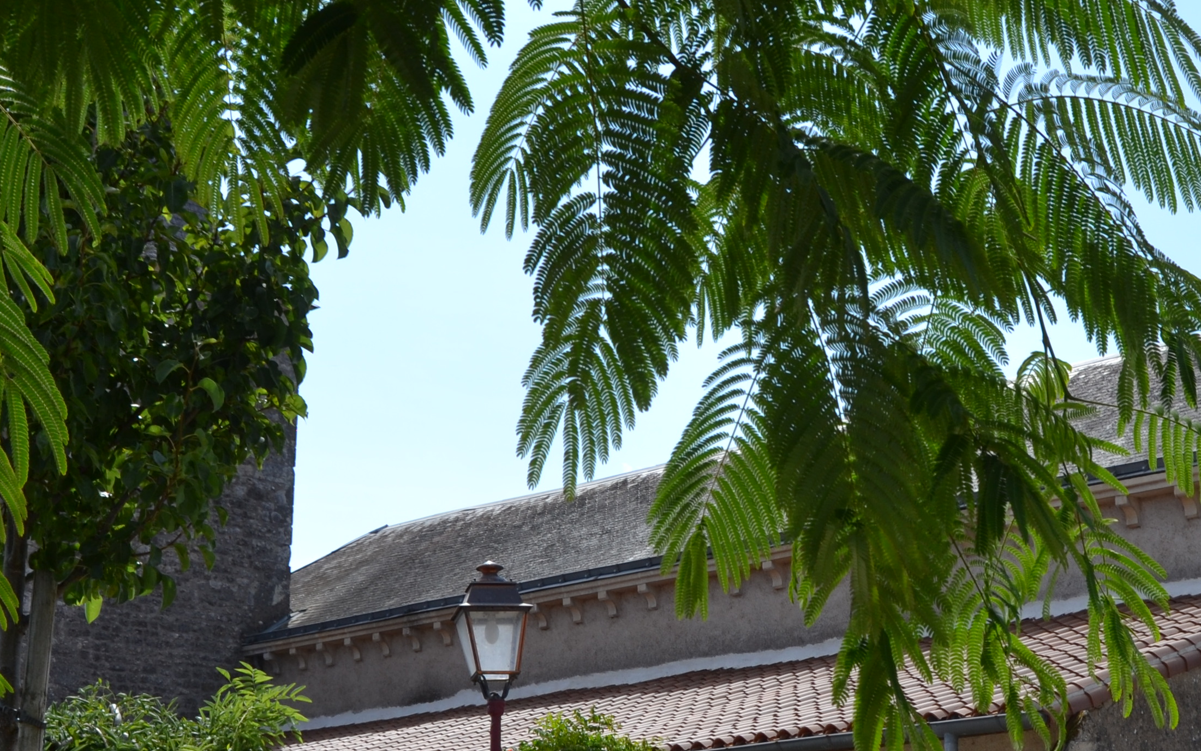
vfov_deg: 20.2
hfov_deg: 31.7
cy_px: 562
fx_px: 2095
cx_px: 816
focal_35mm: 64
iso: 100
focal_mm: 20
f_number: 8
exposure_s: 1/250
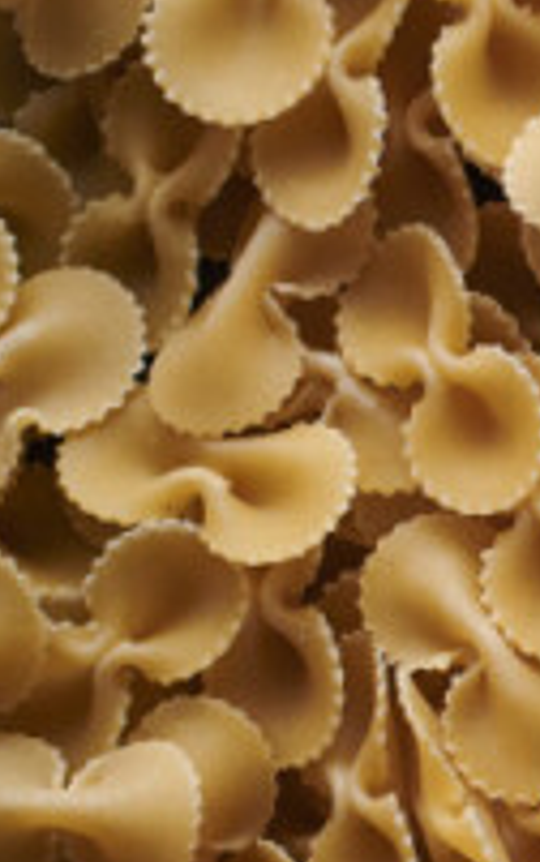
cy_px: 695
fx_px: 4770
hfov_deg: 5.9
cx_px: 1697
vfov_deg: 10.3
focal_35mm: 203
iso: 160
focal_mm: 50
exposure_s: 1/100
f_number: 8
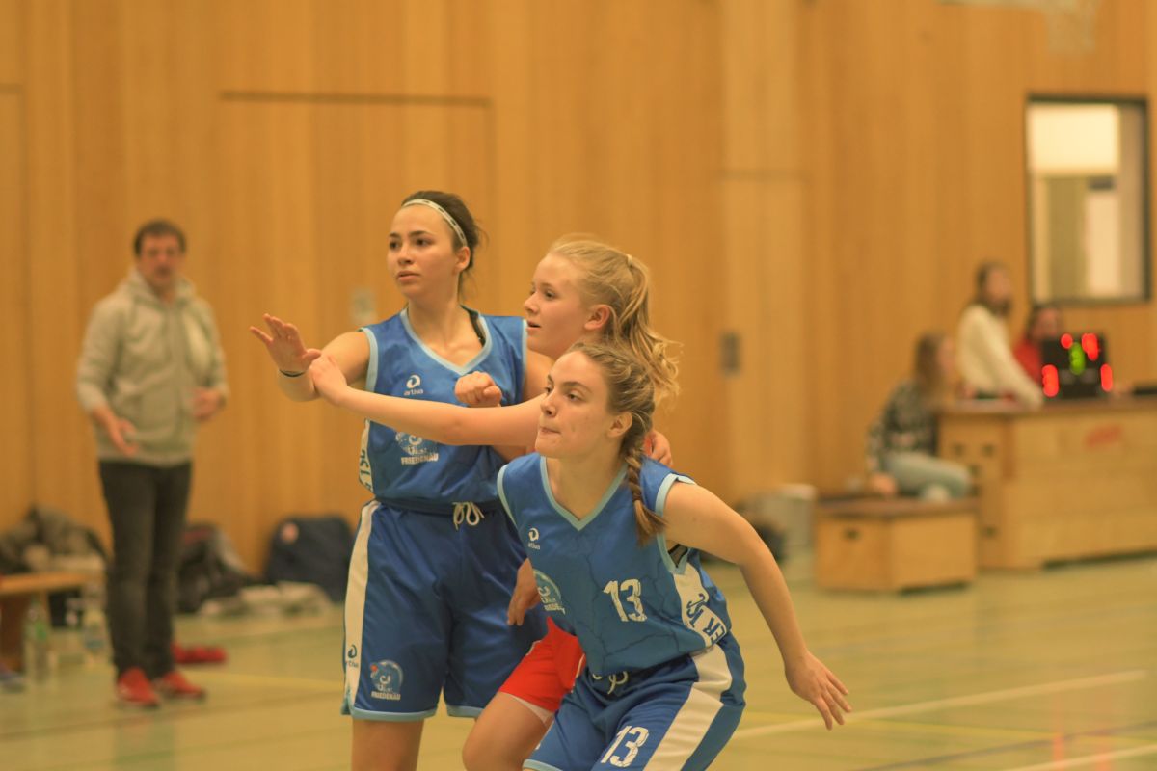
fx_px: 4081
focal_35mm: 127
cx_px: 578
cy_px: 386
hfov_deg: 16.1
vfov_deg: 10.8
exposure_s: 1/640
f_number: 1.8
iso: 2500
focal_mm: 85
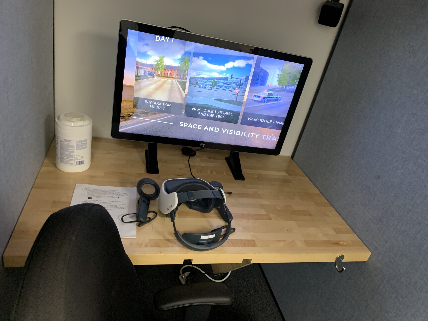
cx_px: 214
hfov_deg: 67.3
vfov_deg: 53.1
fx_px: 321
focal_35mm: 26
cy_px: 160
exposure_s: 1/33
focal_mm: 4.25
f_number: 1.8
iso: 320
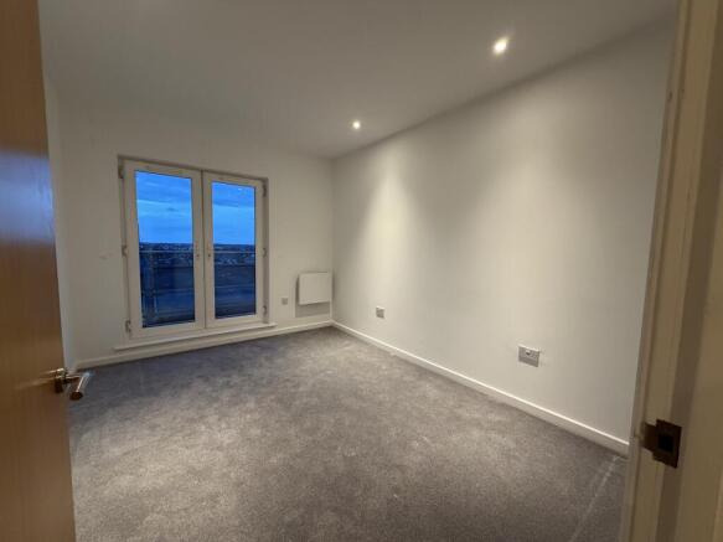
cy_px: 271
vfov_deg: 85.7
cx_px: 362
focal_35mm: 14
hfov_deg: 102.1
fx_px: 292
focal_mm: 2.22
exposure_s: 1/50
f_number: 2.2
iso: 400
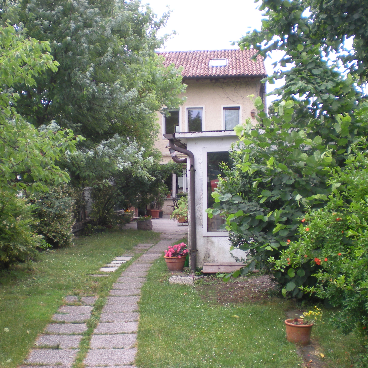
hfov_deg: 37.5
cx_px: 170
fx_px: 541
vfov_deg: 37.6
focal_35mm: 45
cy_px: 183
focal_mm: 6.3
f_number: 3.1
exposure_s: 1/132
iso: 64
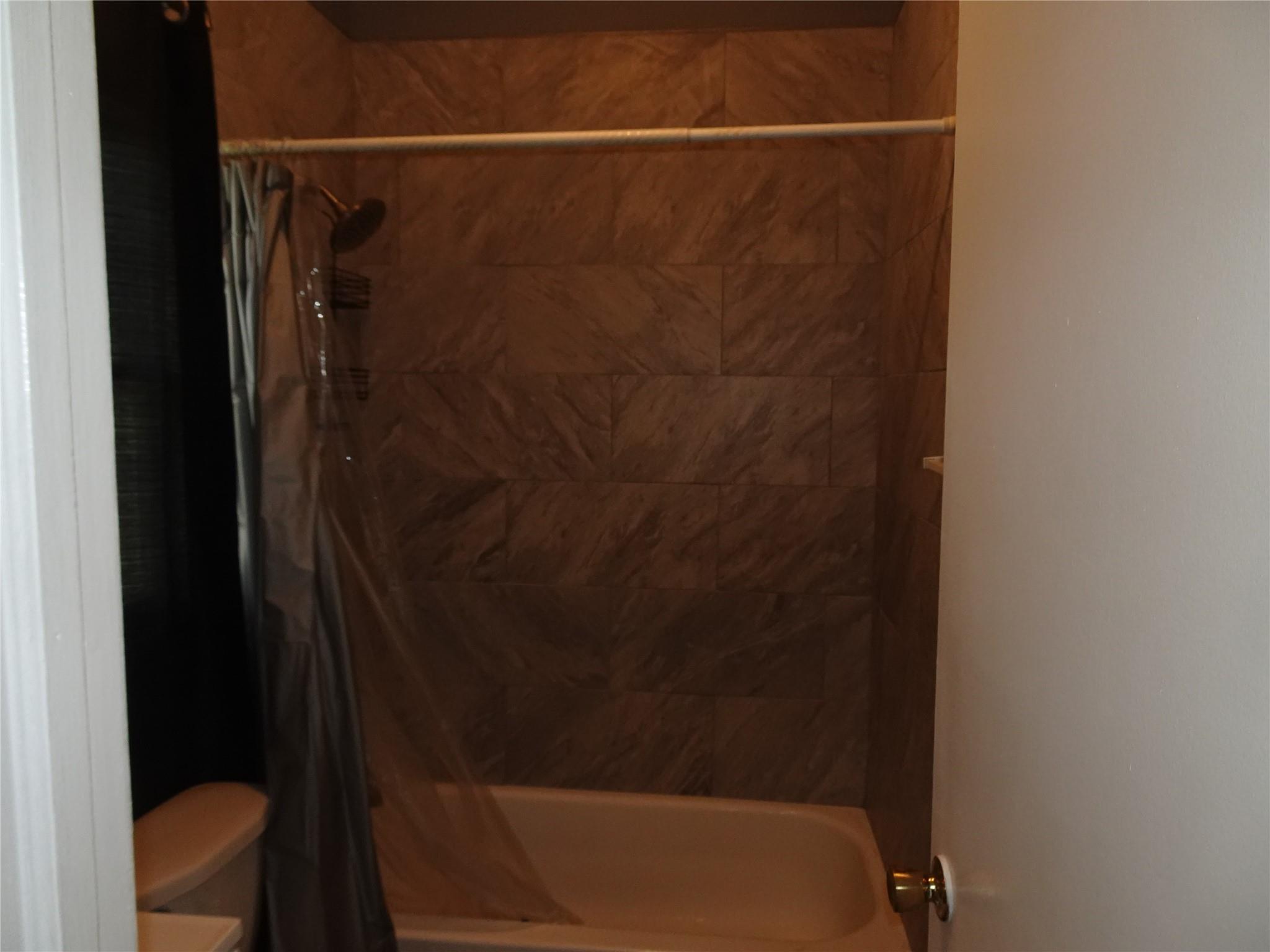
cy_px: 476
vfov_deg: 56.8
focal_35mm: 24
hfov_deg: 71.6
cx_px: 635
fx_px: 881
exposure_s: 1/30
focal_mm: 4.25
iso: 250
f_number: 3.5
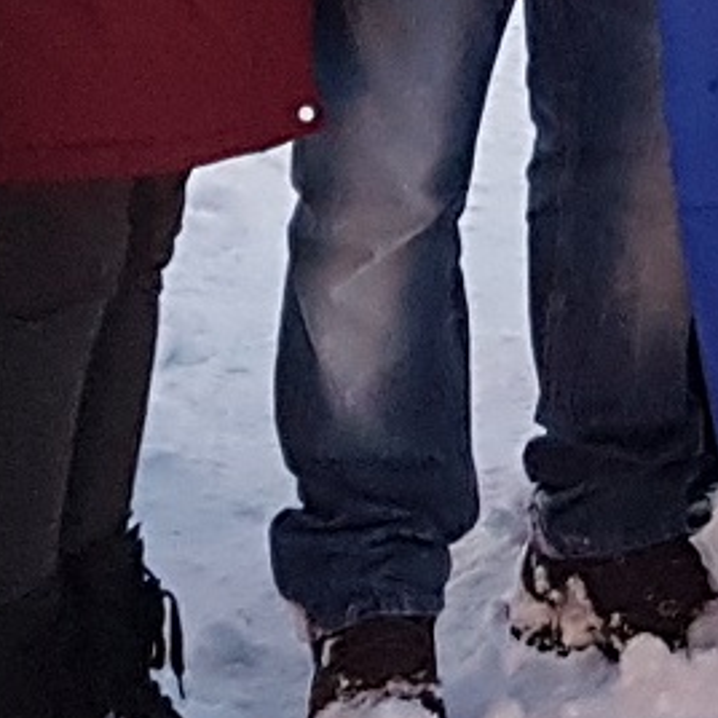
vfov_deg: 11.4
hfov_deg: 12.1
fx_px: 3215
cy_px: -764
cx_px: 1077
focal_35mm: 137
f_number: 1.7
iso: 250
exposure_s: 1/25
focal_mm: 4.2
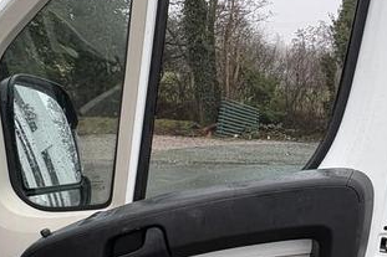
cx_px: 265
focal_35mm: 42
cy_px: 200
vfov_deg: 31.2
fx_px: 451
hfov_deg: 45.6
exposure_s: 1/99
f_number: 2.2
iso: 80
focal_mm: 2.22
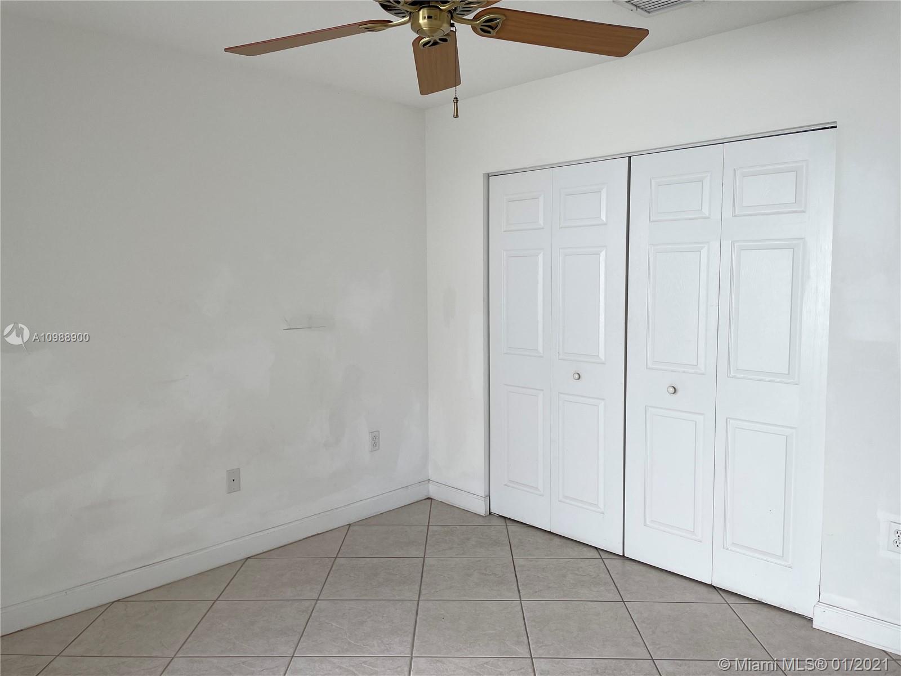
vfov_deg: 53.1
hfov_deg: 67.3
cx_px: 450
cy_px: 338
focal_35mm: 26
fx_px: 677
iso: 32
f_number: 1.6
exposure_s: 1/158
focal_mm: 4.2
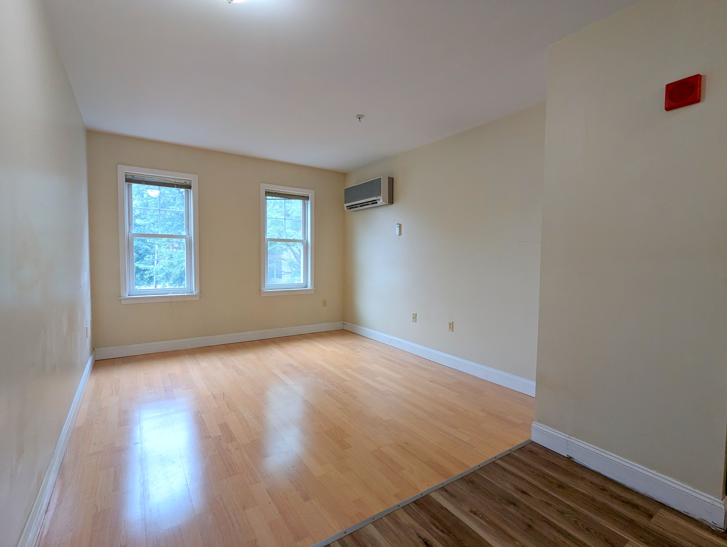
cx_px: 364
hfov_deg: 94.4
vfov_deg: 78.2
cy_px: 274
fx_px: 337
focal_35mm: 16
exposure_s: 1/40
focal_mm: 2.35
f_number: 2.2
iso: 64
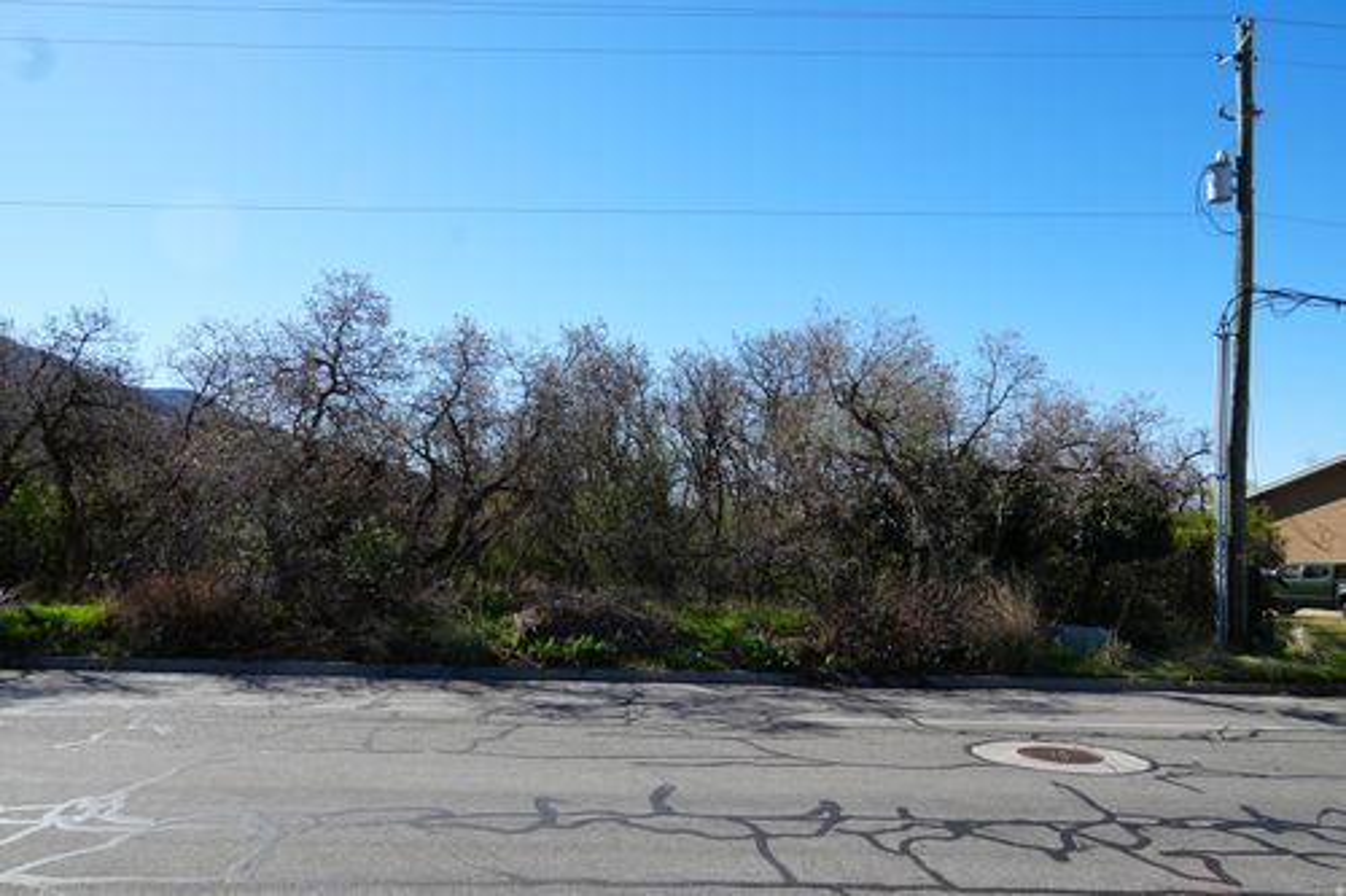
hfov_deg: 67.4
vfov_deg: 47.9
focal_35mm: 27
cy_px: 448
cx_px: 673
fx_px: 1009
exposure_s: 1/160
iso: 100
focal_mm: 18
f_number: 10
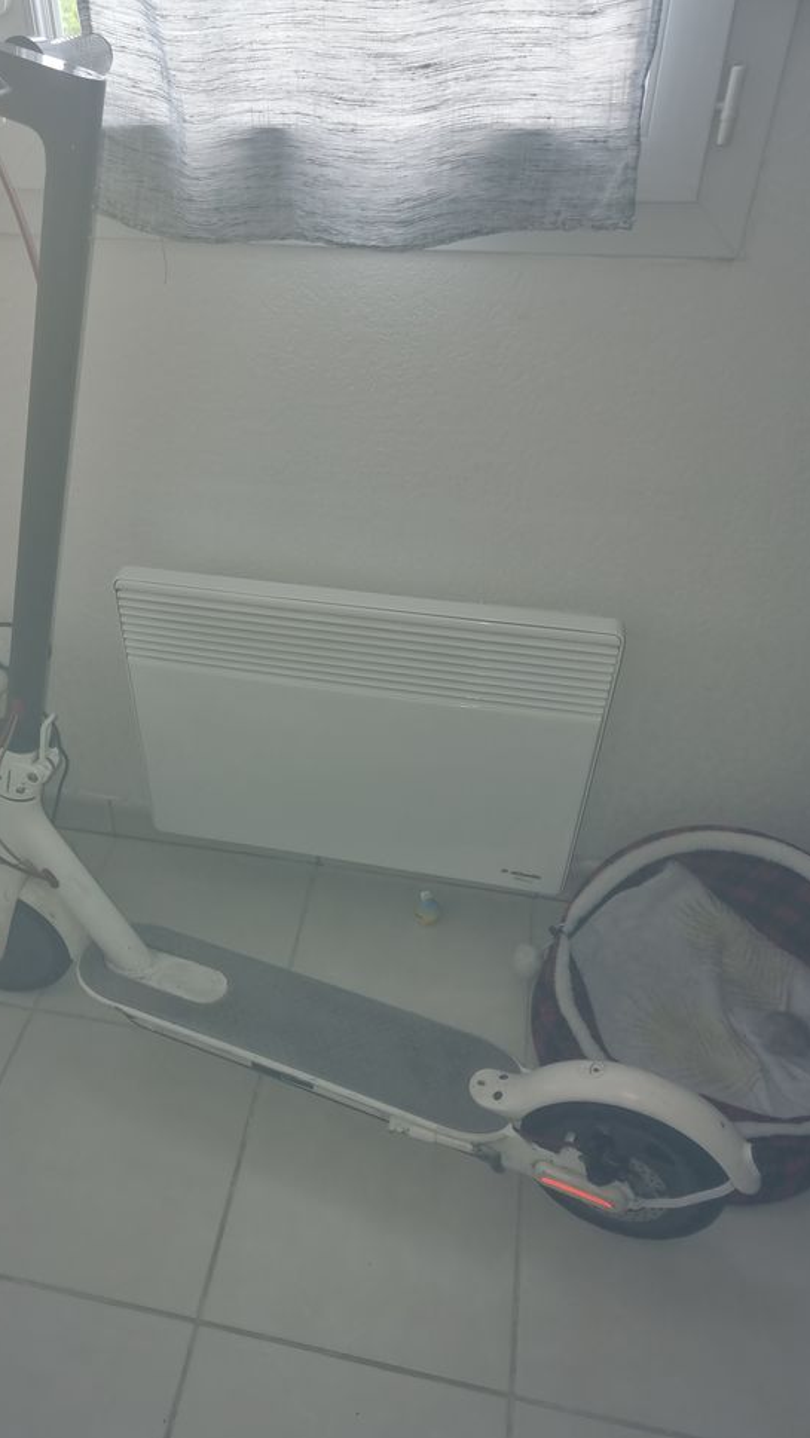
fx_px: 1030
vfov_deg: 69.8
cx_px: 281
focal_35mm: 27
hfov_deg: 42.4
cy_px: 718
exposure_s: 1/100
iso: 125
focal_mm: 6.7
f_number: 1.8
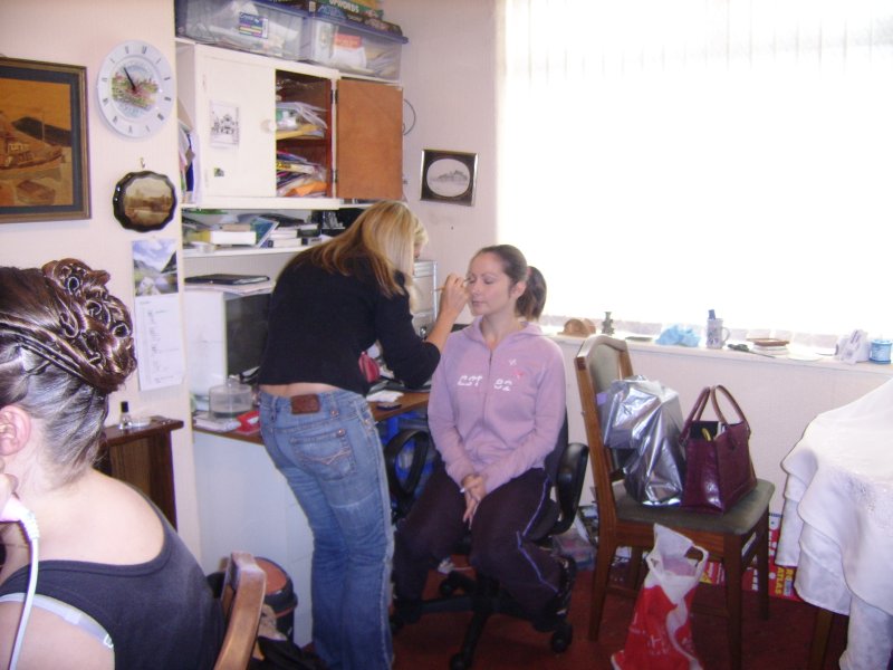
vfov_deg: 40.7
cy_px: 335
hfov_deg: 52.6
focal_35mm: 35
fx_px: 903
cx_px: 446
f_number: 2.8
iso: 154
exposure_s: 1/30
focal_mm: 5.95
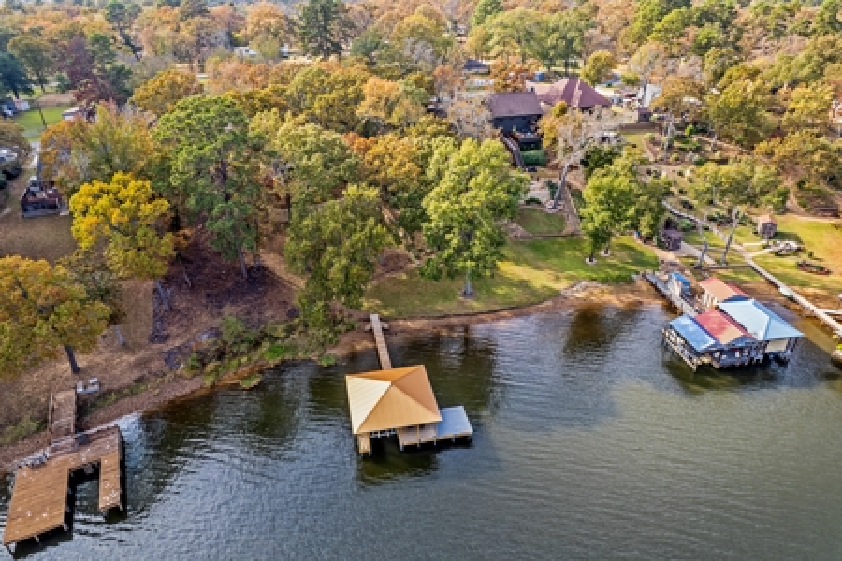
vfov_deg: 57.2
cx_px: 421
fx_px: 515
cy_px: 280
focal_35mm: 22
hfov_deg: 78.6
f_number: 2.8
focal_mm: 8.38
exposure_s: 1/250
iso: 100
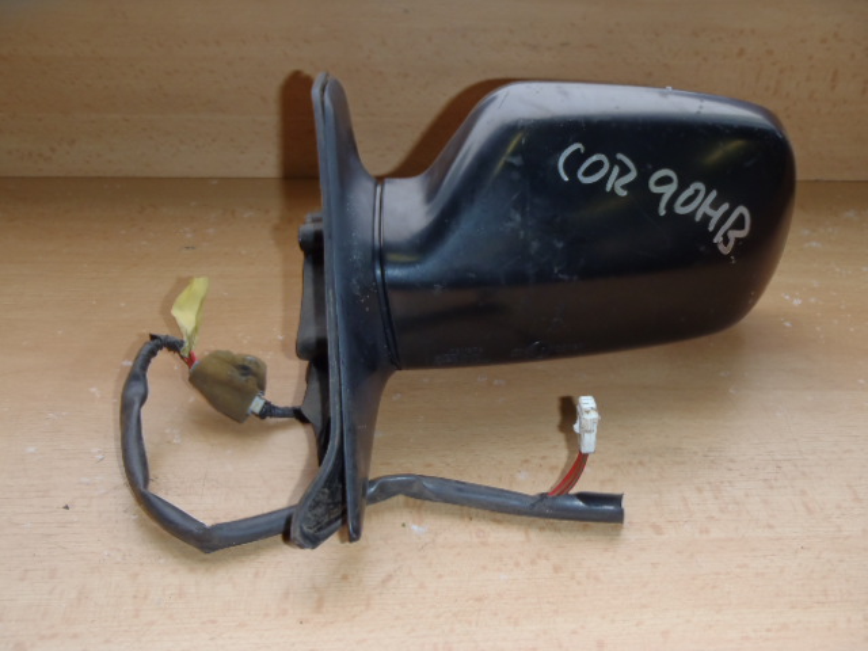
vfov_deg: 37.7
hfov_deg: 49.0
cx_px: 434
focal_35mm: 38
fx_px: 953
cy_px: 326
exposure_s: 1/40
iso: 100
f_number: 4.6
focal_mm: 6.83
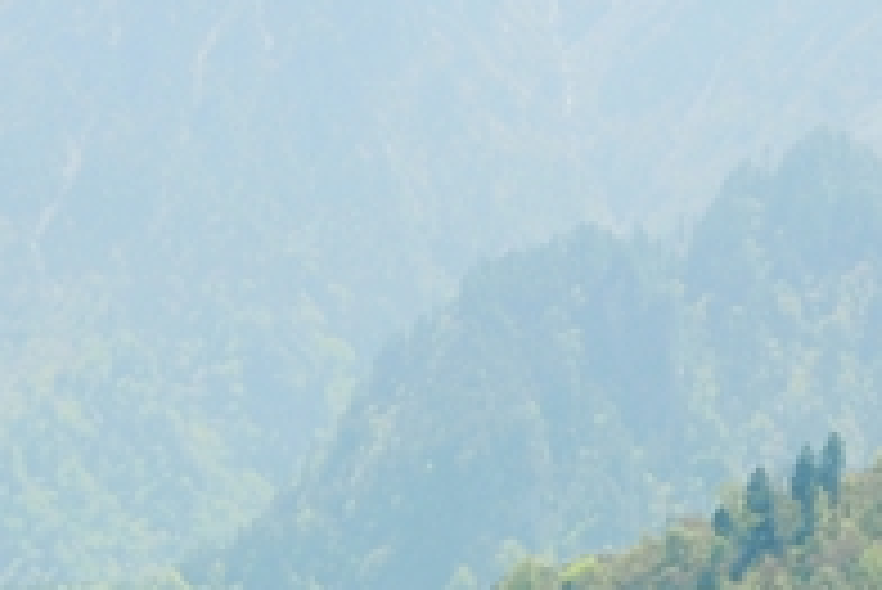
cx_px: 369
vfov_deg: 5.1
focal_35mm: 269
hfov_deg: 7.7
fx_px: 6595
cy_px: 200
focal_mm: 60
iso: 100
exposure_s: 1/250
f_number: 11
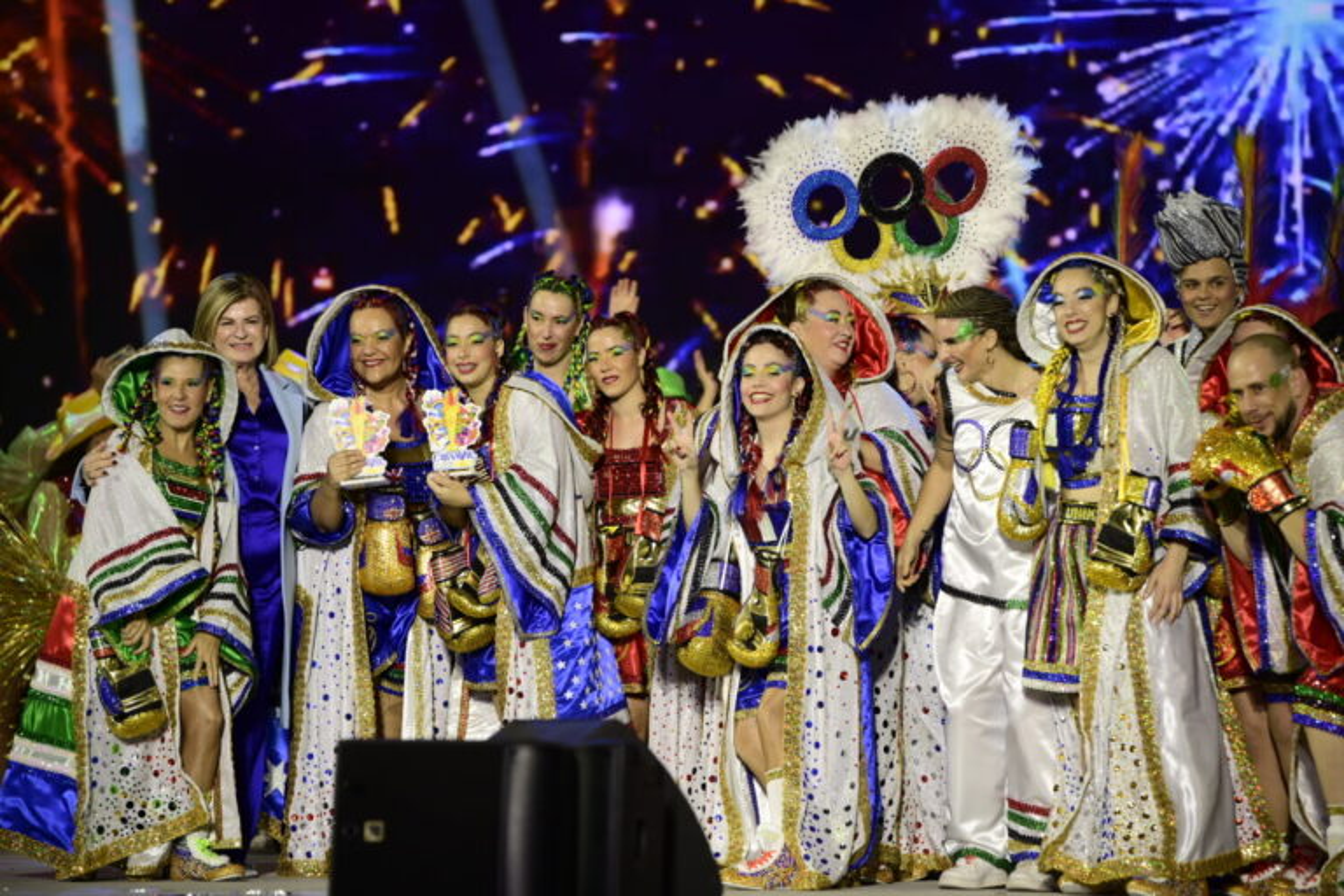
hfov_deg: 12.5
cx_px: 672
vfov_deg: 8.3
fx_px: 6160
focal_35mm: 165
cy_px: 448
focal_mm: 165
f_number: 3.5
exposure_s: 1/250
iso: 640
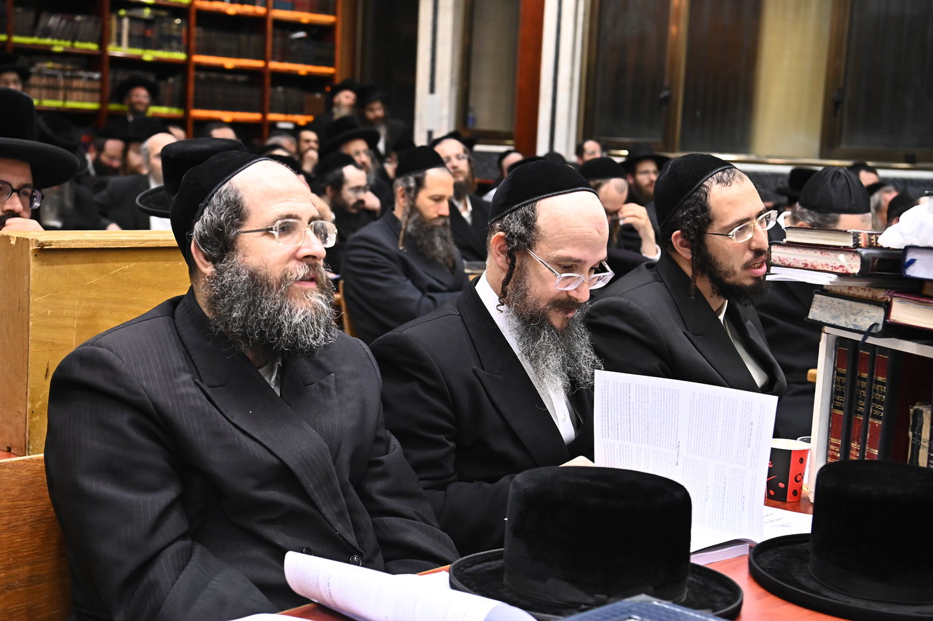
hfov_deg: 32.4
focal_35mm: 62
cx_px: 466
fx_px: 1606
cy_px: 310
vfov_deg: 21.9
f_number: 5.6
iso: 2500
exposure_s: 1/200
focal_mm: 62
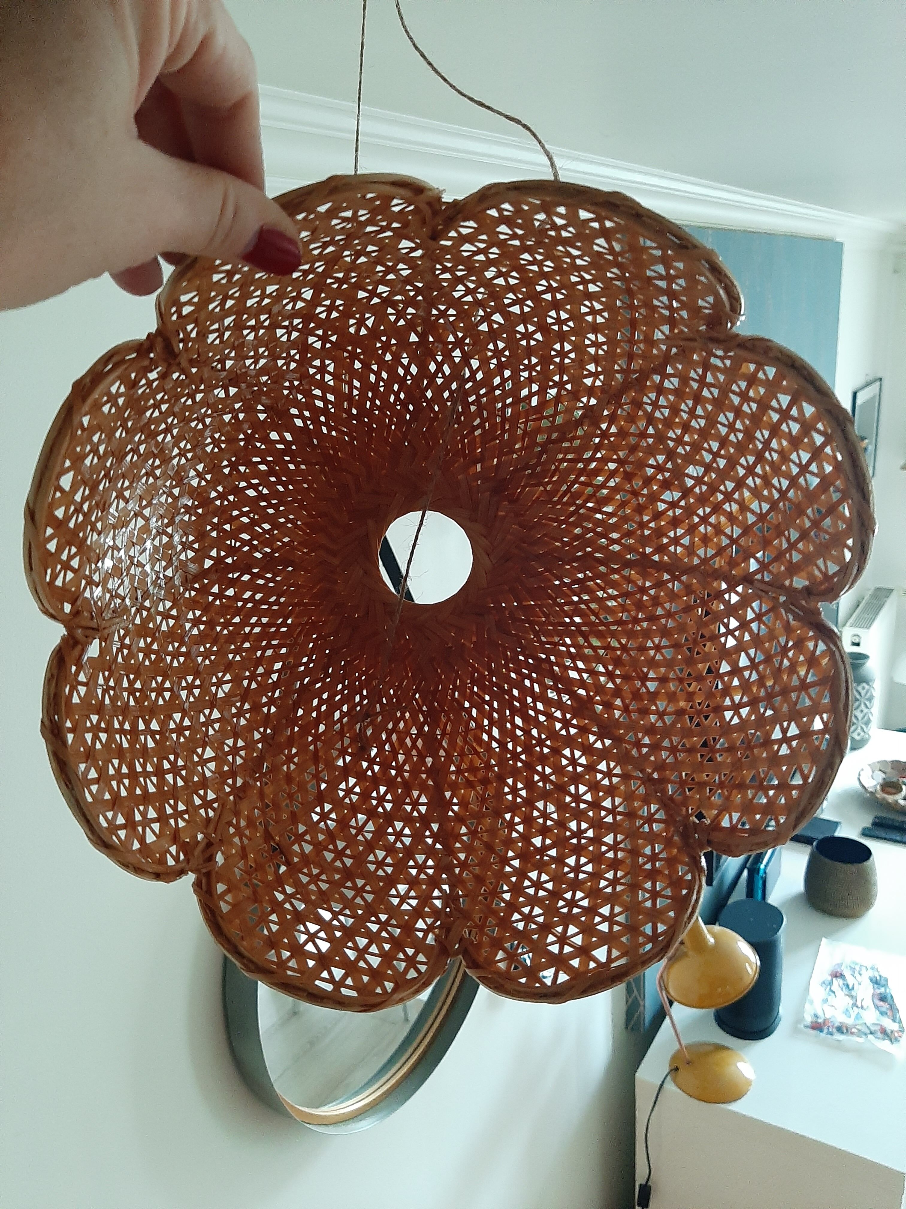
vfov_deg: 67.3
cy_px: 604
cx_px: 453
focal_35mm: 26
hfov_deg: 53.1
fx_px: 907
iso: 320
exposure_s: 1/25
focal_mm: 3.93
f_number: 1.7
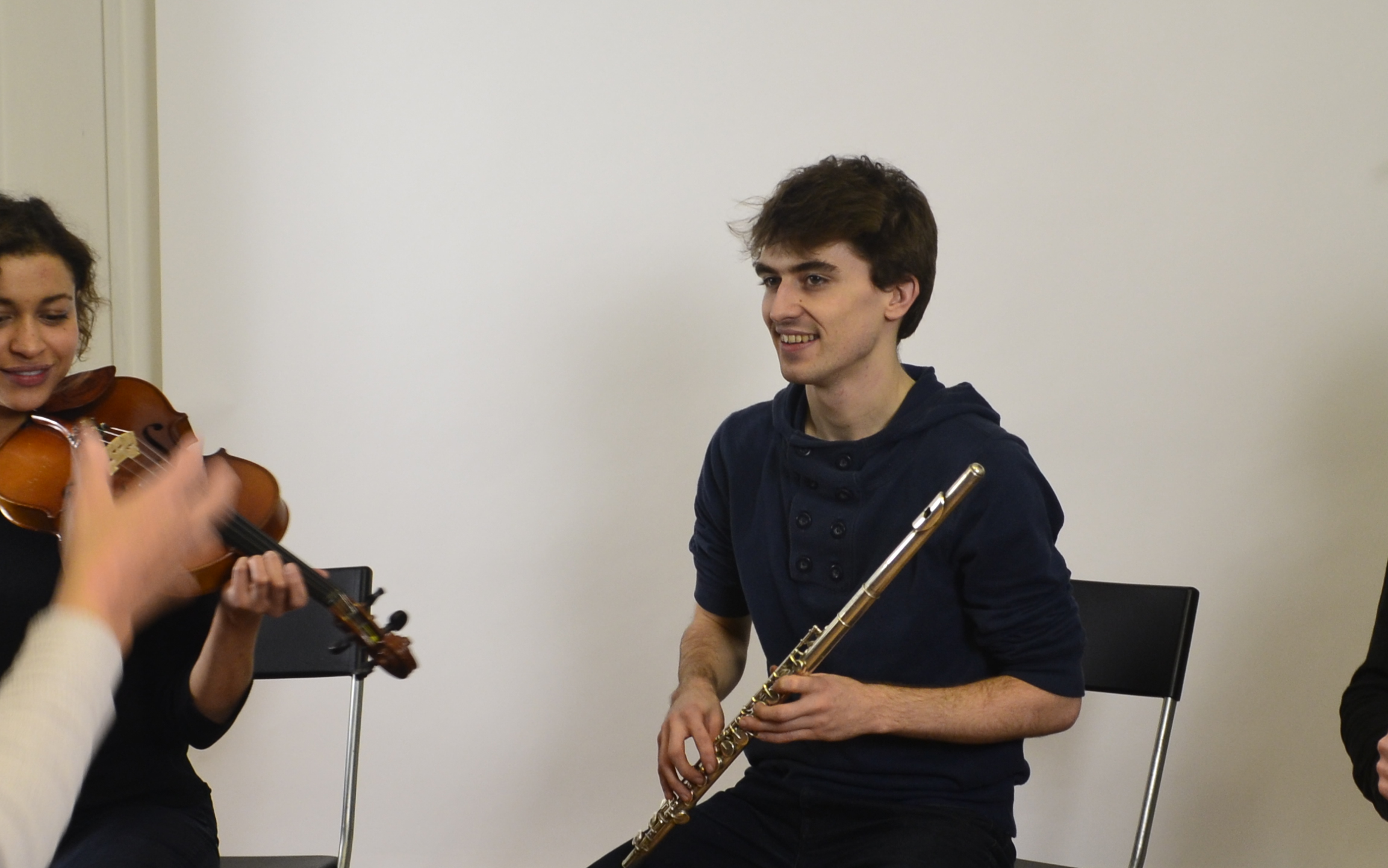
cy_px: 534
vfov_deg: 23.5
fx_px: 2081
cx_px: 786
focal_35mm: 55
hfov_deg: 36.8
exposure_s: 1/40
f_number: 7.1
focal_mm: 18
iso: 400
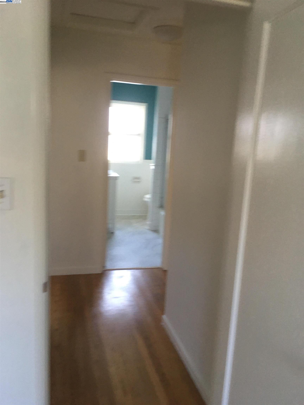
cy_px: 202
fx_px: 340
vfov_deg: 61.7
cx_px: 152
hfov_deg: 48.2
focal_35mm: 29
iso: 125
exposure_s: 1/30
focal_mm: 4.15
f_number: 2.2
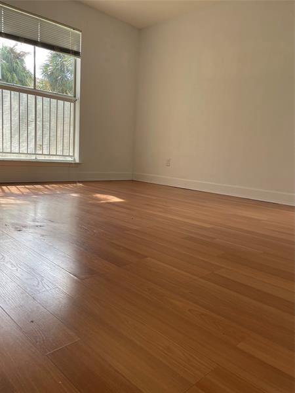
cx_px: 148
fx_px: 295
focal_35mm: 26
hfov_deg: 53.1
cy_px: 196
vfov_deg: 67.3
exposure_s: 1/197
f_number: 1.6
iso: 32
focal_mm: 4.2
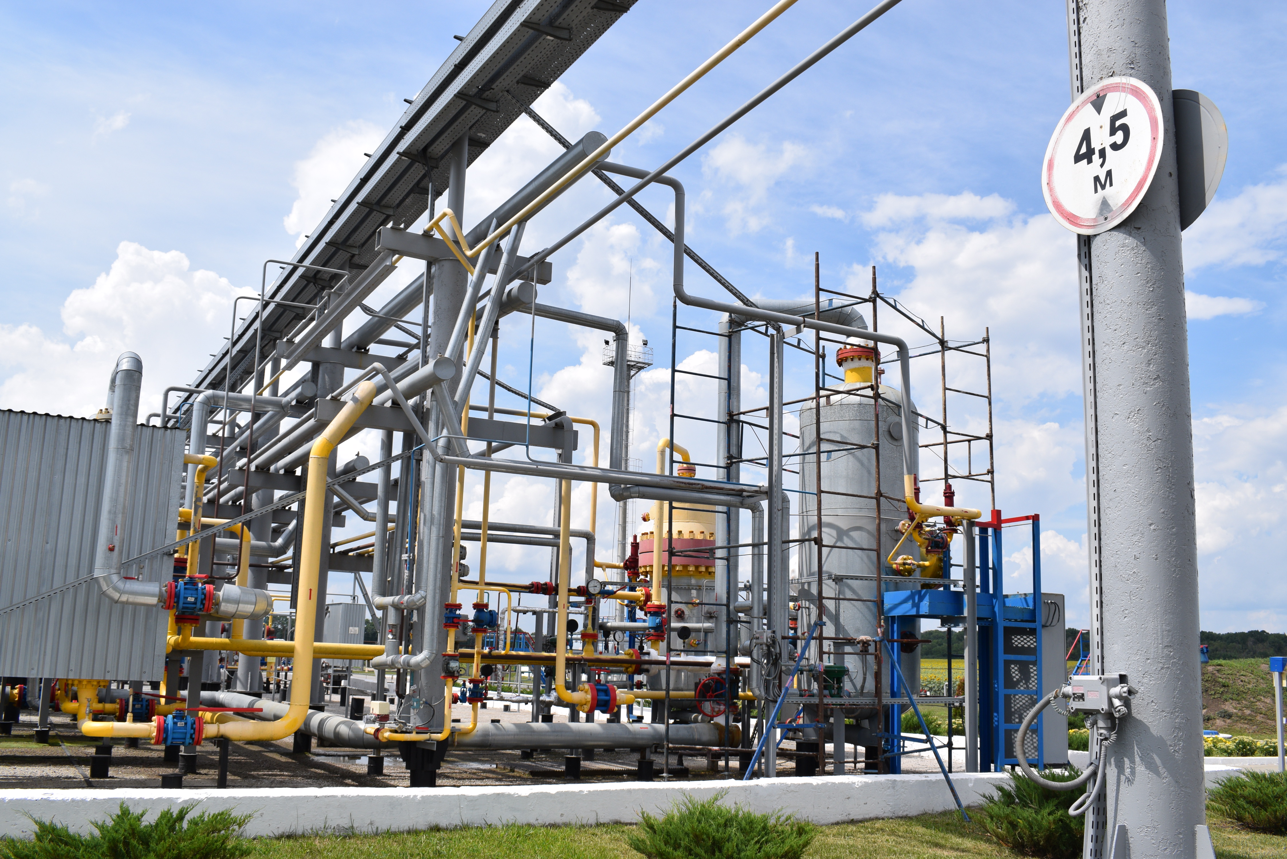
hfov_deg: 57.2
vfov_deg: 40.0
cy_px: 430
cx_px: 644
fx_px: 1180
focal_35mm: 33
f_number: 10
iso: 200
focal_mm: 22
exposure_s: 1/400
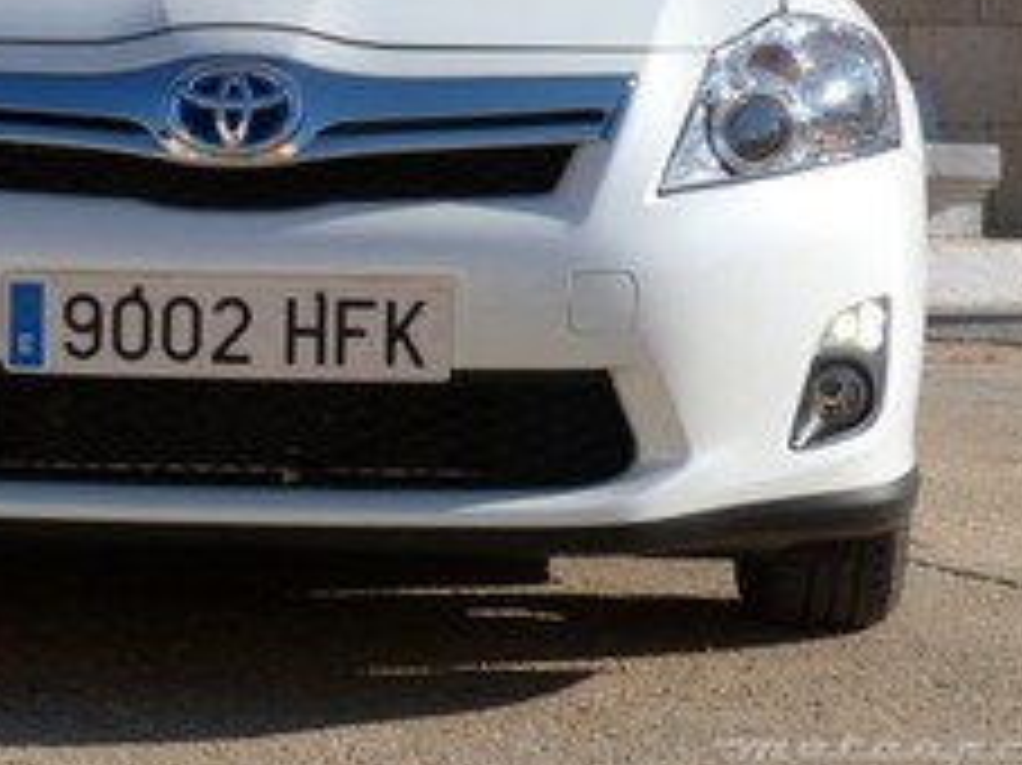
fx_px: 3571
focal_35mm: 121
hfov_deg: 16.2
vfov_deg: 12.1
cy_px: 76
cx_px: 261
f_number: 5.6
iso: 80
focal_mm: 11
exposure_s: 1/320
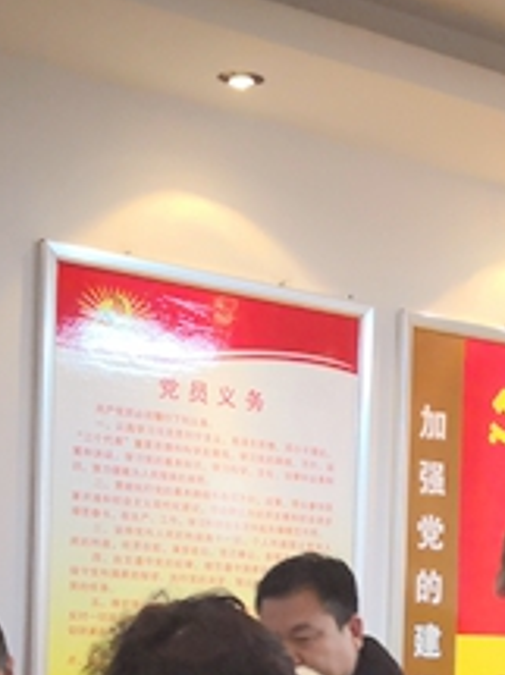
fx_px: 1713
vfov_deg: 21.4
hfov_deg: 16.6
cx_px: 408
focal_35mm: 88
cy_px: 699
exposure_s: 1/50
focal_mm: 3.95
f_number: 1.6
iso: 400
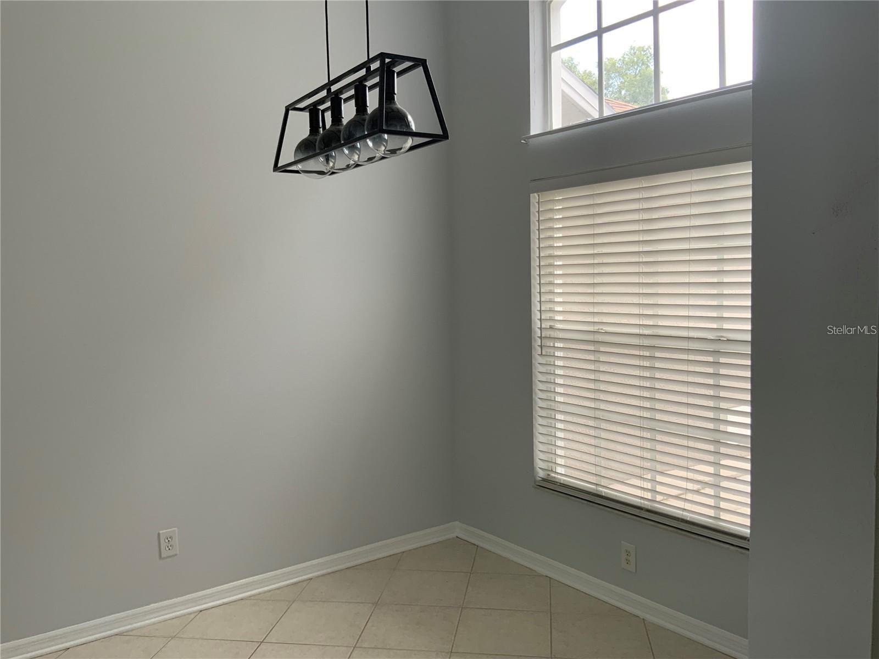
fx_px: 736
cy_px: 330
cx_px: 440
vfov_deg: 48.2
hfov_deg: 61.7
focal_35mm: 29
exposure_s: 1/120
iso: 40
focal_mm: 3
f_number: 1.8
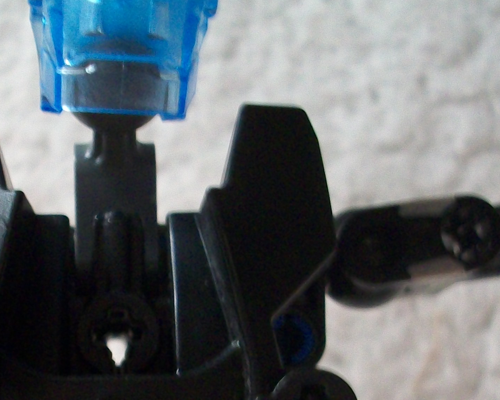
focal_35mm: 81
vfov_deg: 18.3
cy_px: 428
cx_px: 152
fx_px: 1198
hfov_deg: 23.4
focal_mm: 5.7
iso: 160
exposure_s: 1/10
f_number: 2.8
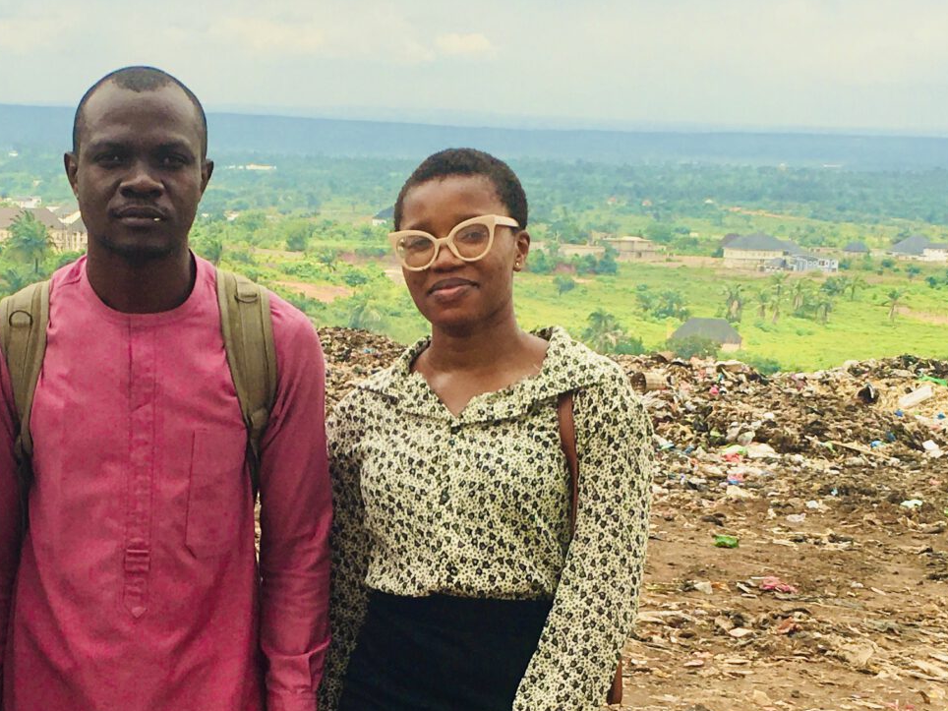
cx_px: 254
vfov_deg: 18.9
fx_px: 2109
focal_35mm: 77
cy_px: 595
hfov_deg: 25.1
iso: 25
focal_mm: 4.15
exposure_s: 1/974
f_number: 2.2
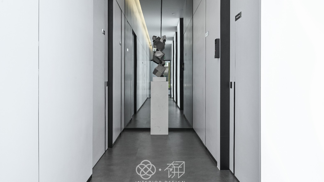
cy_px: 81
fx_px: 275
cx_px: 160
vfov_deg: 36.6
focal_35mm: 32
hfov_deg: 61.0
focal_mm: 30
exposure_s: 1/40
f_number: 10
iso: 400
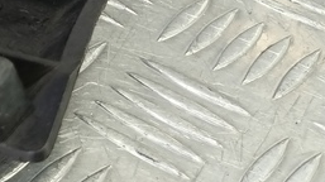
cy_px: -118
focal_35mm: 100
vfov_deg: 11.4
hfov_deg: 16.9
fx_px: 861
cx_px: -293
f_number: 1.6
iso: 173
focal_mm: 4.11
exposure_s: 1/50
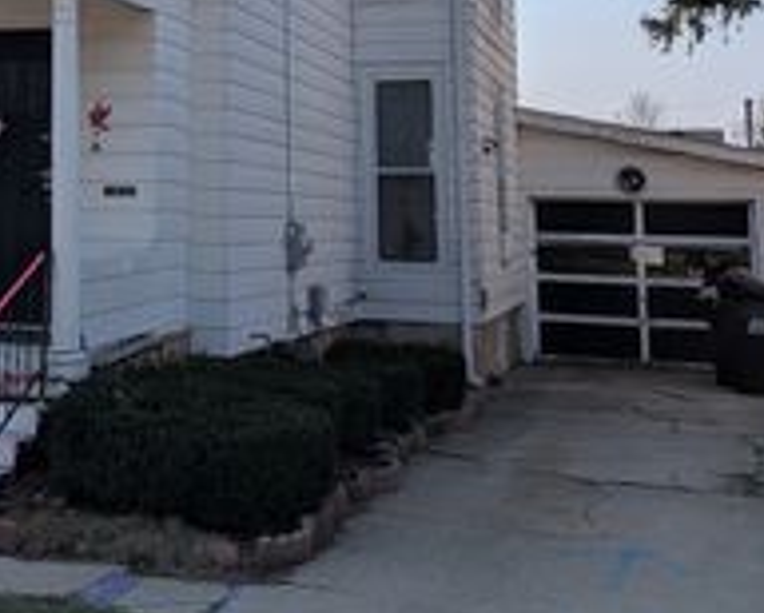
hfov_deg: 29.7
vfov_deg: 23.8
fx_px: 1381
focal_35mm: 61
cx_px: 88
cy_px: -26
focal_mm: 6.9
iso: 23
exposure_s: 1/2299
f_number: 1.68
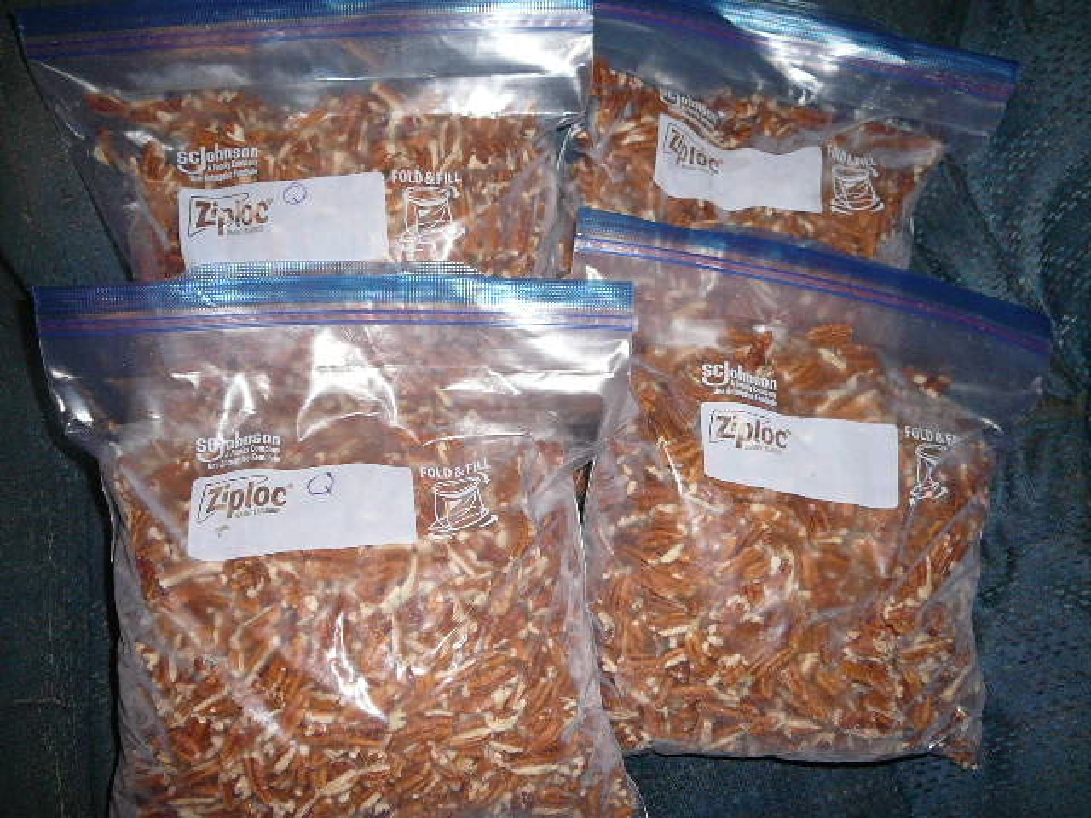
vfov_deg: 40.7
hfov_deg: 52.6
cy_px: 409
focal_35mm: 35
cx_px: 546
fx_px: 1103
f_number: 2.8
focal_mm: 5.2
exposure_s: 1/30
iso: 100
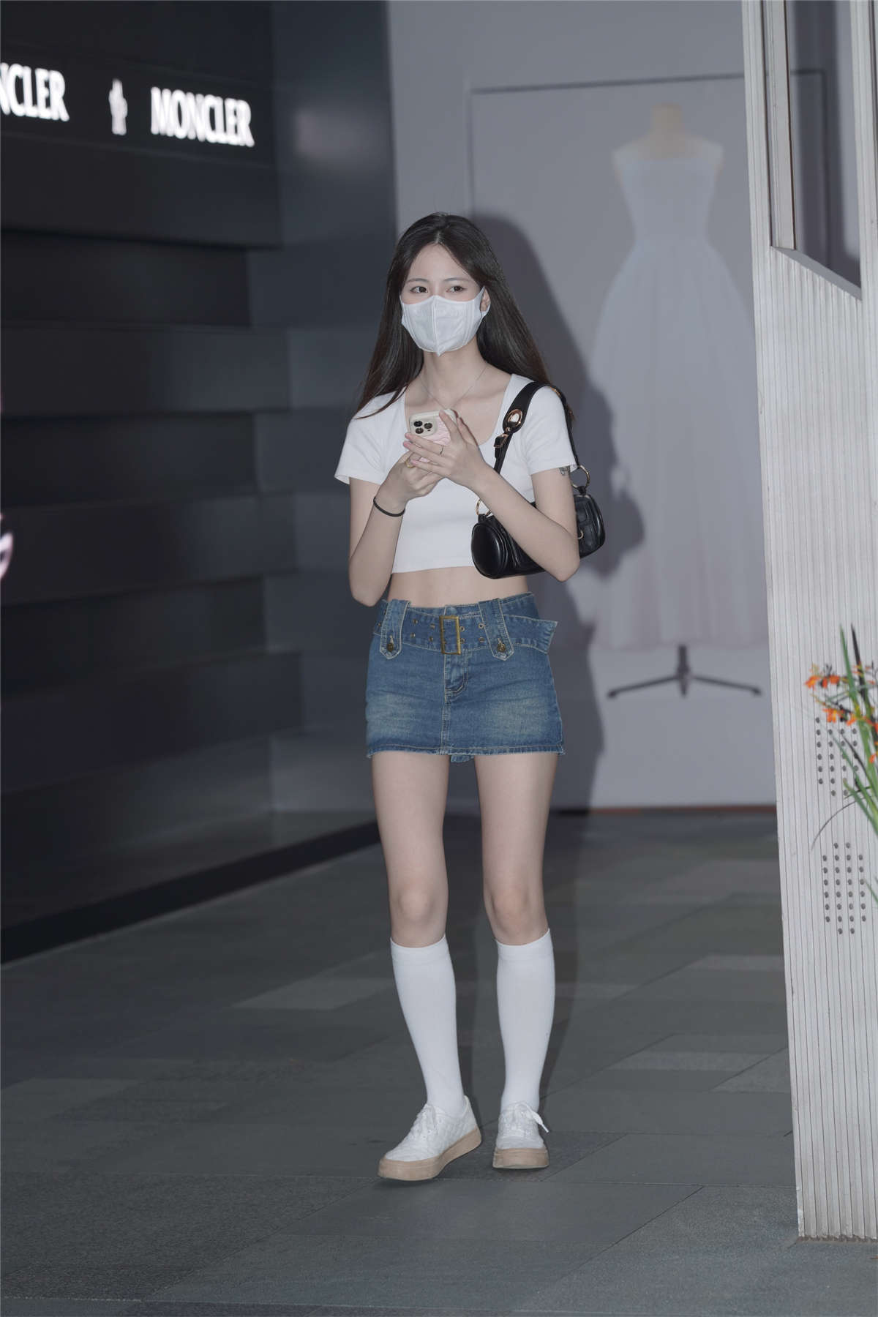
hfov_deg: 10.2
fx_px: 4938
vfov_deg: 15.2
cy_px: 658
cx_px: 439
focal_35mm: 135
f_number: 4.5
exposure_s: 1/200
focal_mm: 135
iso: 500
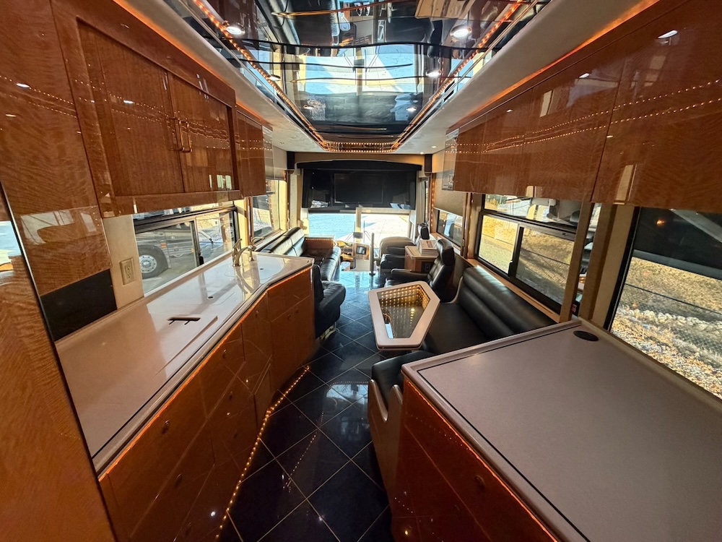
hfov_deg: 102.1
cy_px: 271
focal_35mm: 14
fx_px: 292
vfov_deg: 85.7
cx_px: 361
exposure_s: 1/42
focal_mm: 2.22
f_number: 2.2
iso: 400
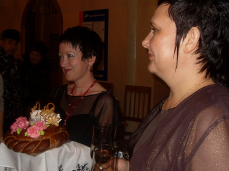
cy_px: 93
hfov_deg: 46.8
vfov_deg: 35.9
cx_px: 107
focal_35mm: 40
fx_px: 264
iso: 100
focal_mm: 6.3
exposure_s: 1/45
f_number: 2.8
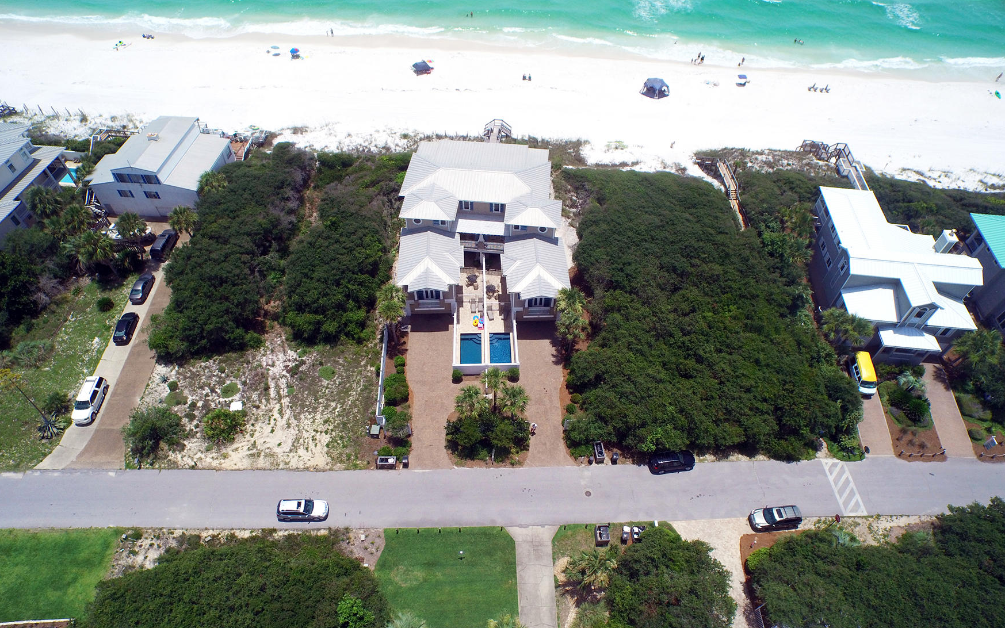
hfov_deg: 82.3
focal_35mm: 21
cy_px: 300
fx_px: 575
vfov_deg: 57.3
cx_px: 488
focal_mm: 3.61
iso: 100
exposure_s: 1/1366
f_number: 2.8
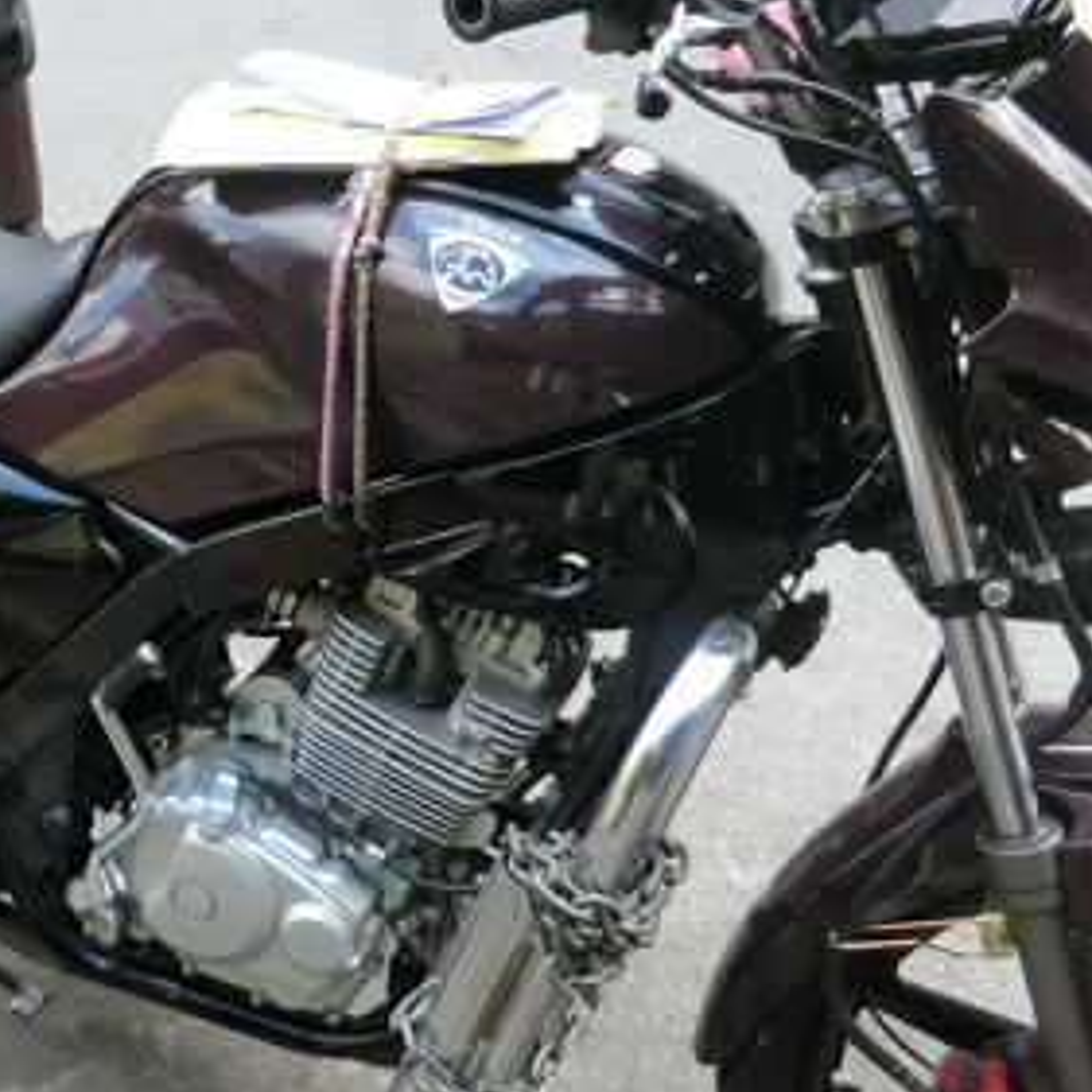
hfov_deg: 33.5
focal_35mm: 49
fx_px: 1749
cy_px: 499
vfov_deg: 34.7
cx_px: 187
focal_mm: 4.3
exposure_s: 1/60
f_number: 3.2
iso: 80
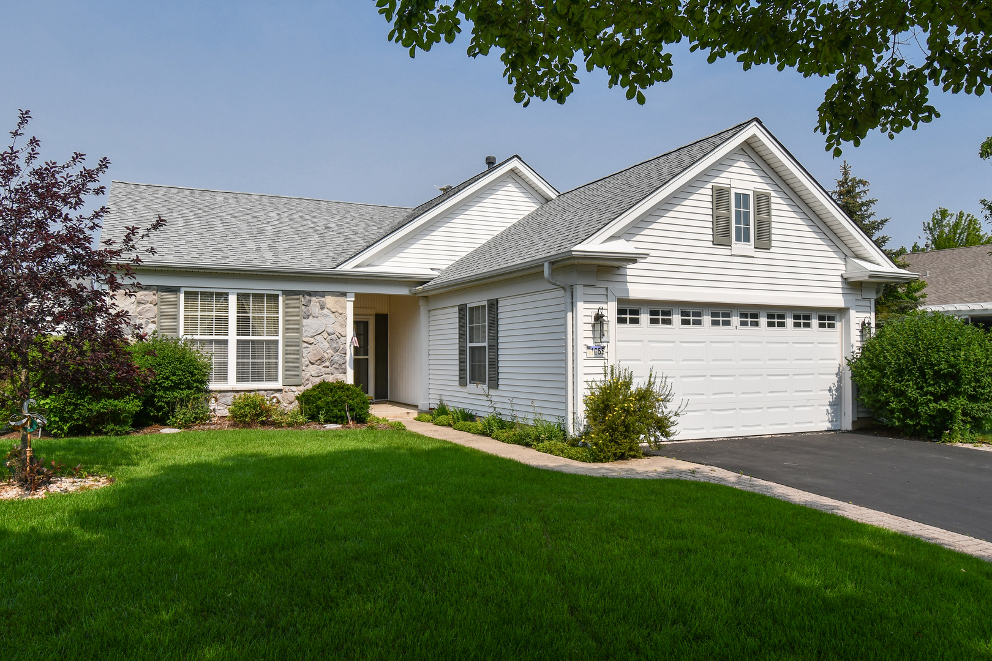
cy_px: 330
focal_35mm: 24
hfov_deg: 73.7
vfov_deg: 53.1
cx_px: 496
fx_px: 661
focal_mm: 16
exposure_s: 1/250
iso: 100
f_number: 11
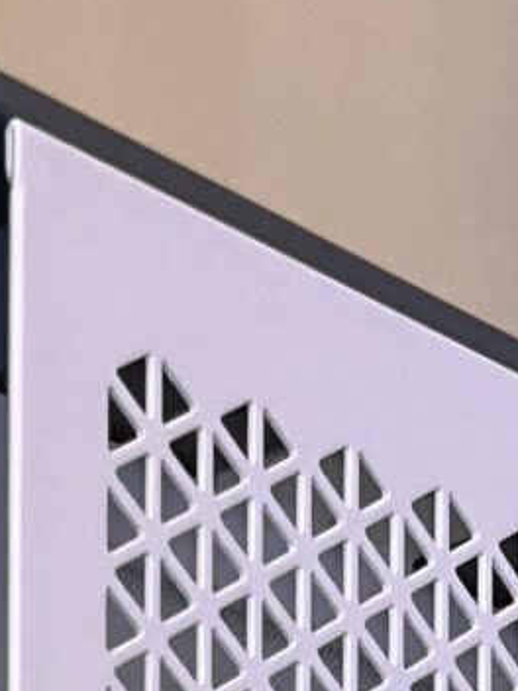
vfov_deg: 8.8
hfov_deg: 7.6
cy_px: 1998
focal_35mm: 189
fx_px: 3771
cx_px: -467
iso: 64
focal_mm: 5.1
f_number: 1.6
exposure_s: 1/100
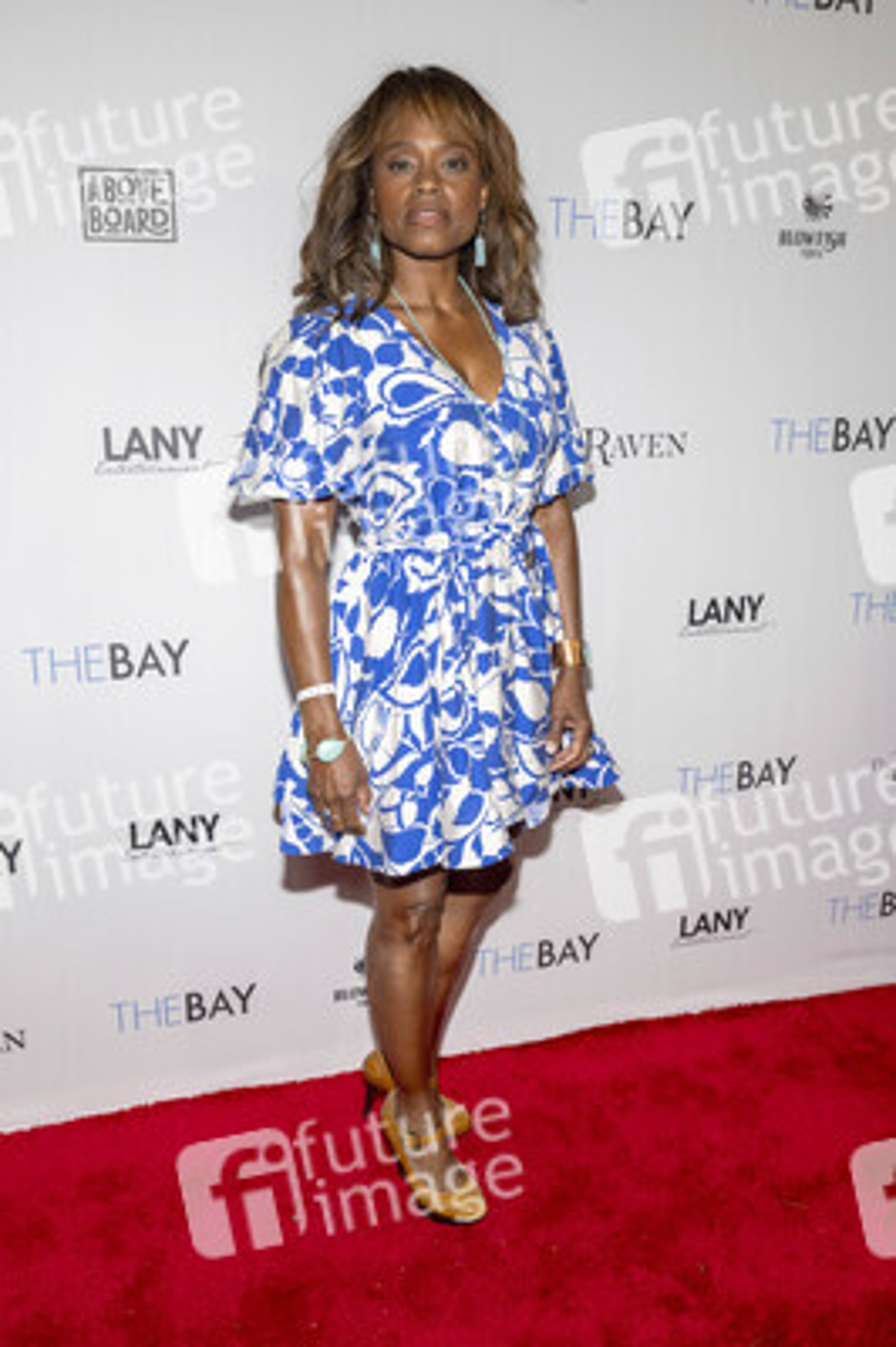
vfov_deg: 61.1
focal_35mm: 30
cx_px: 448
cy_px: 674
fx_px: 1141
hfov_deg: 42.9
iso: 800
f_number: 5.6
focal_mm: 30.5
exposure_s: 1/200
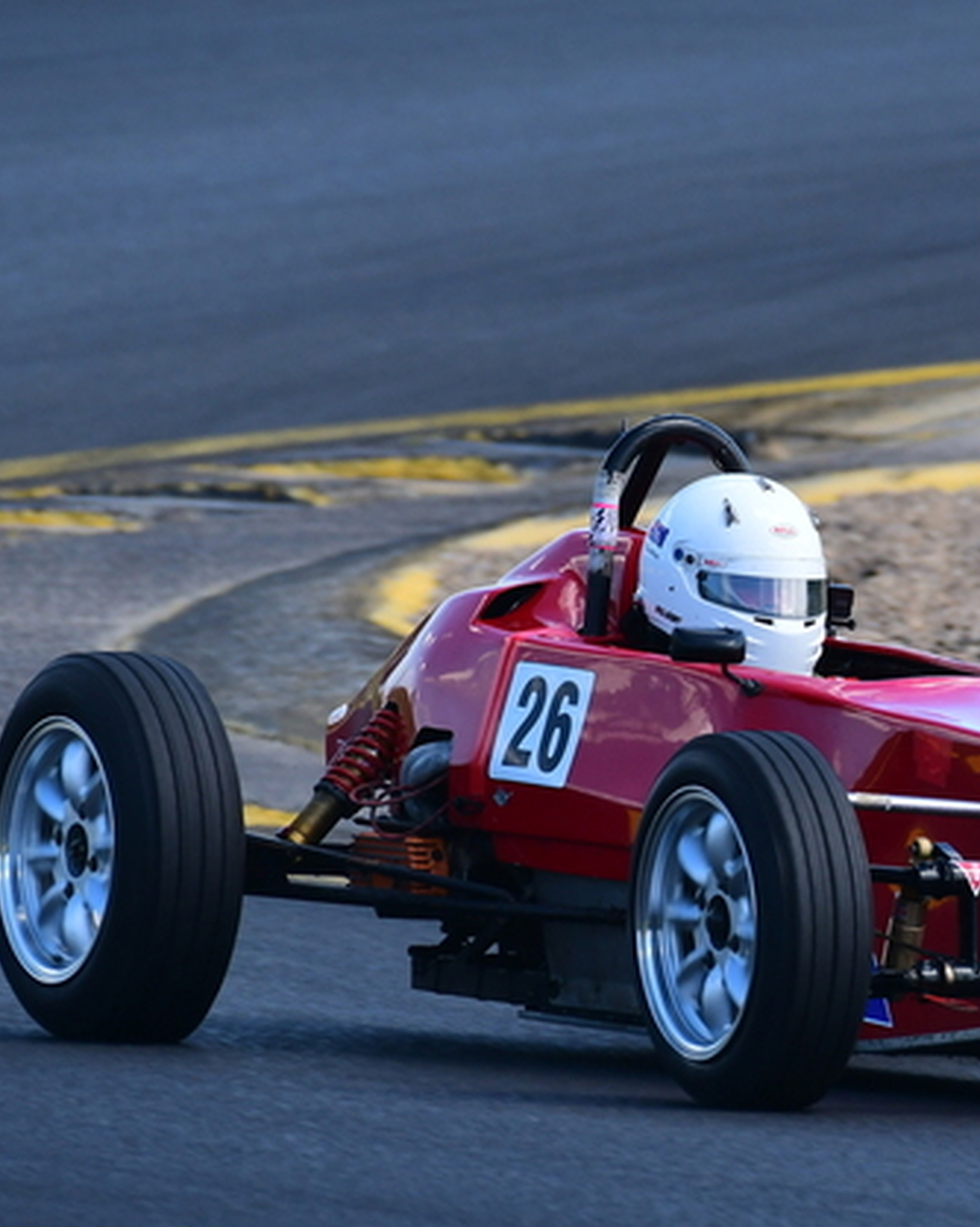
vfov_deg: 1.4
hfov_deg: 1.1
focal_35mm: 1347
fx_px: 48872
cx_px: 948
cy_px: 471
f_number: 7.1
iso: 500
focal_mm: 500
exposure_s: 1/640
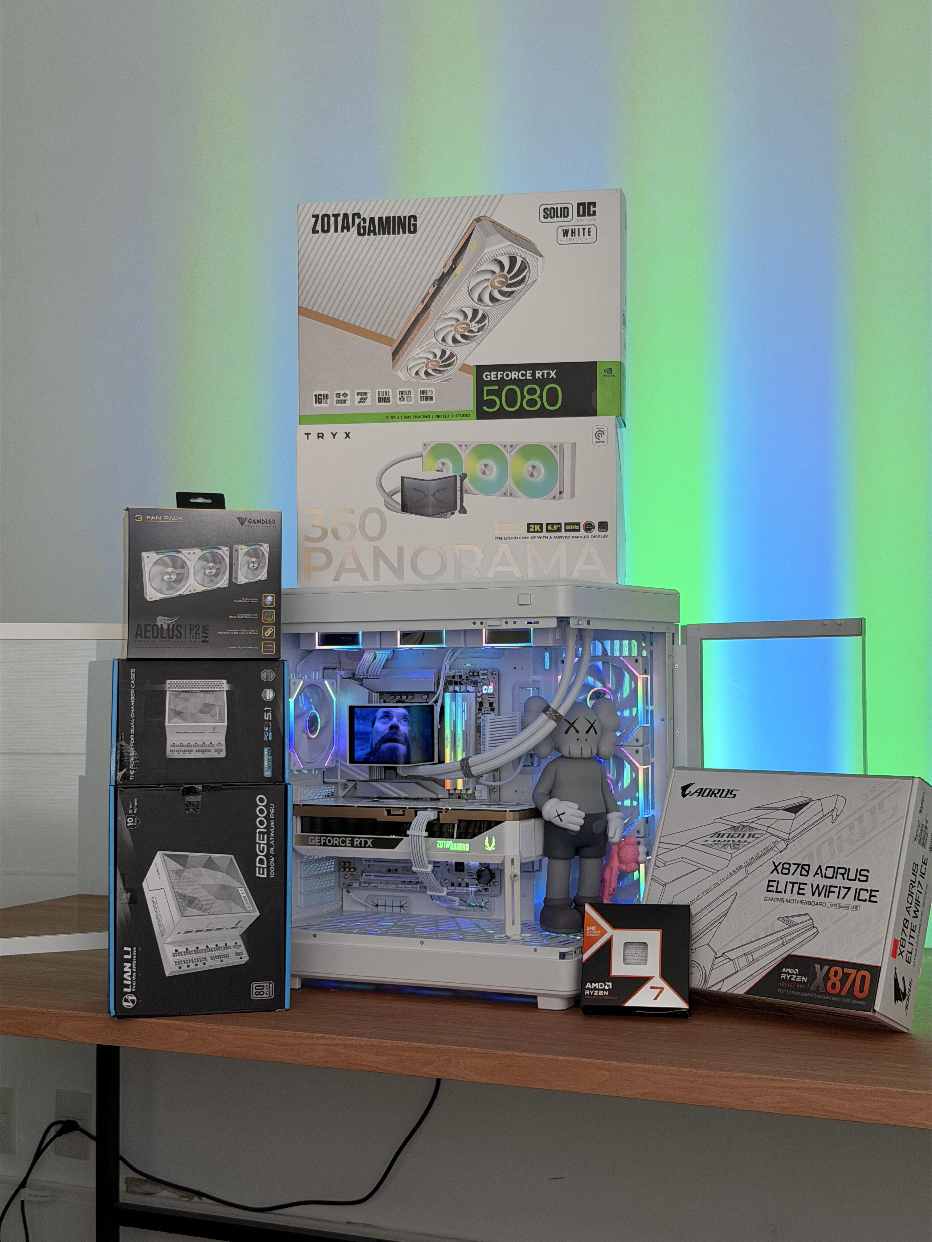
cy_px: 621
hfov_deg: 30.3
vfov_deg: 39.7
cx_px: 466
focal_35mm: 48
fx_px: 1723
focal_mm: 6.76
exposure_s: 1/209
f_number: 1.78
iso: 100
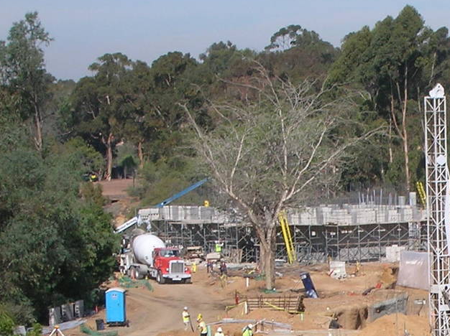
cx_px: 495
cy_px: 414
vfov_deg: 6.4
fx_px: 2987
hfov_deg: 8.5
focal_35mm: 230
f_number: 7.6
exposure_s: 1/192
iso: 50
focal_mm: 15
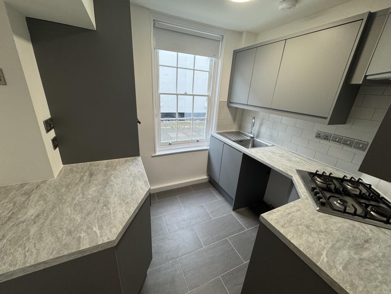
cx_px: 196
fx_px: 158
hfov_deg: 102.1
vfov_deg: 85.7
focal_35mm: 14
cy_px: 147
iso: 160
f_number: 2.2
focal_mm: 2.22
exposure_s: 1/99
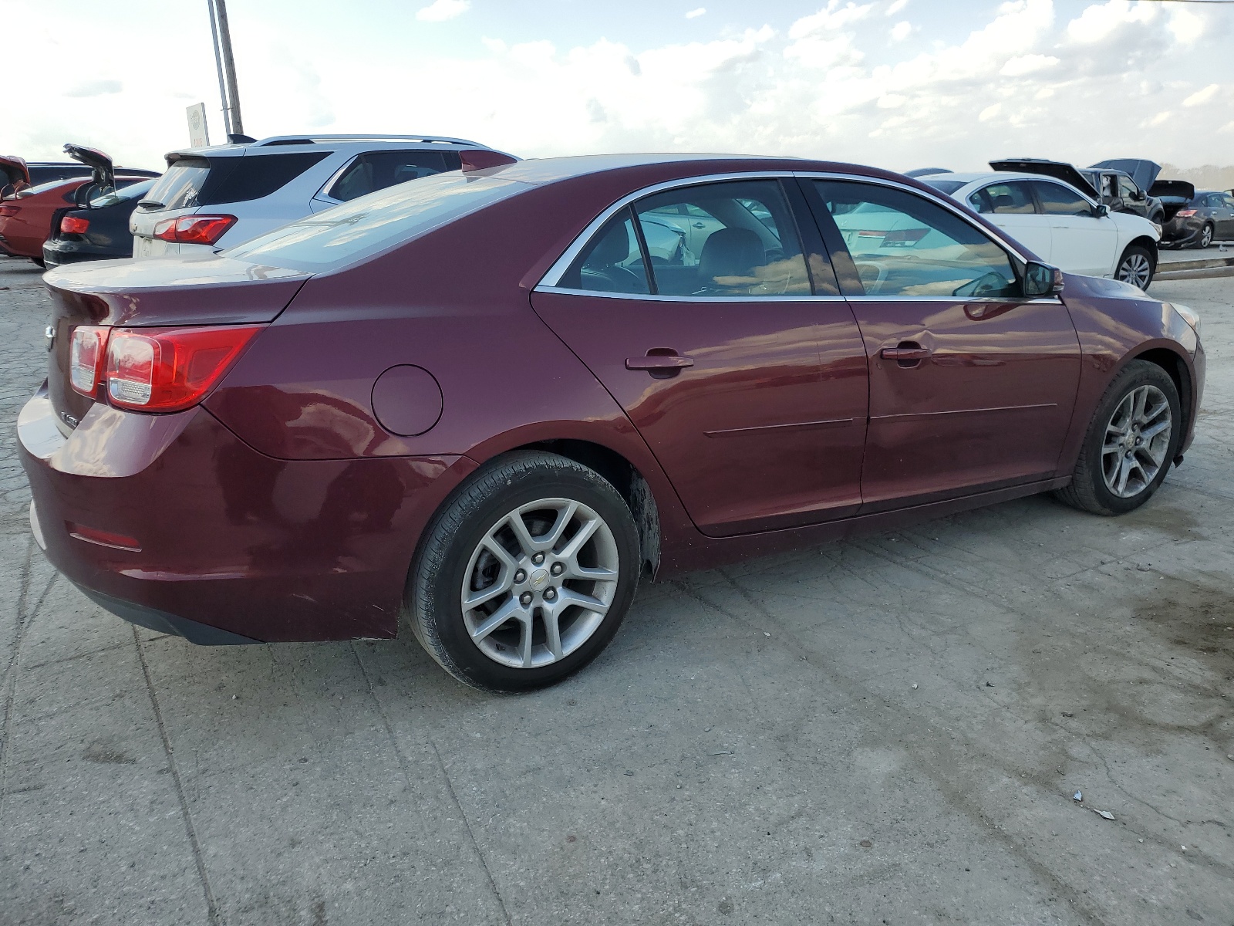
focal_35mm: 26
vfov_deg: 53.1
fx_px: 927
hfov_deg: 67.3
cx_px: 617
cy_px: 463
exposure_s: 1/1667
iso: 50
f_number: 1.5
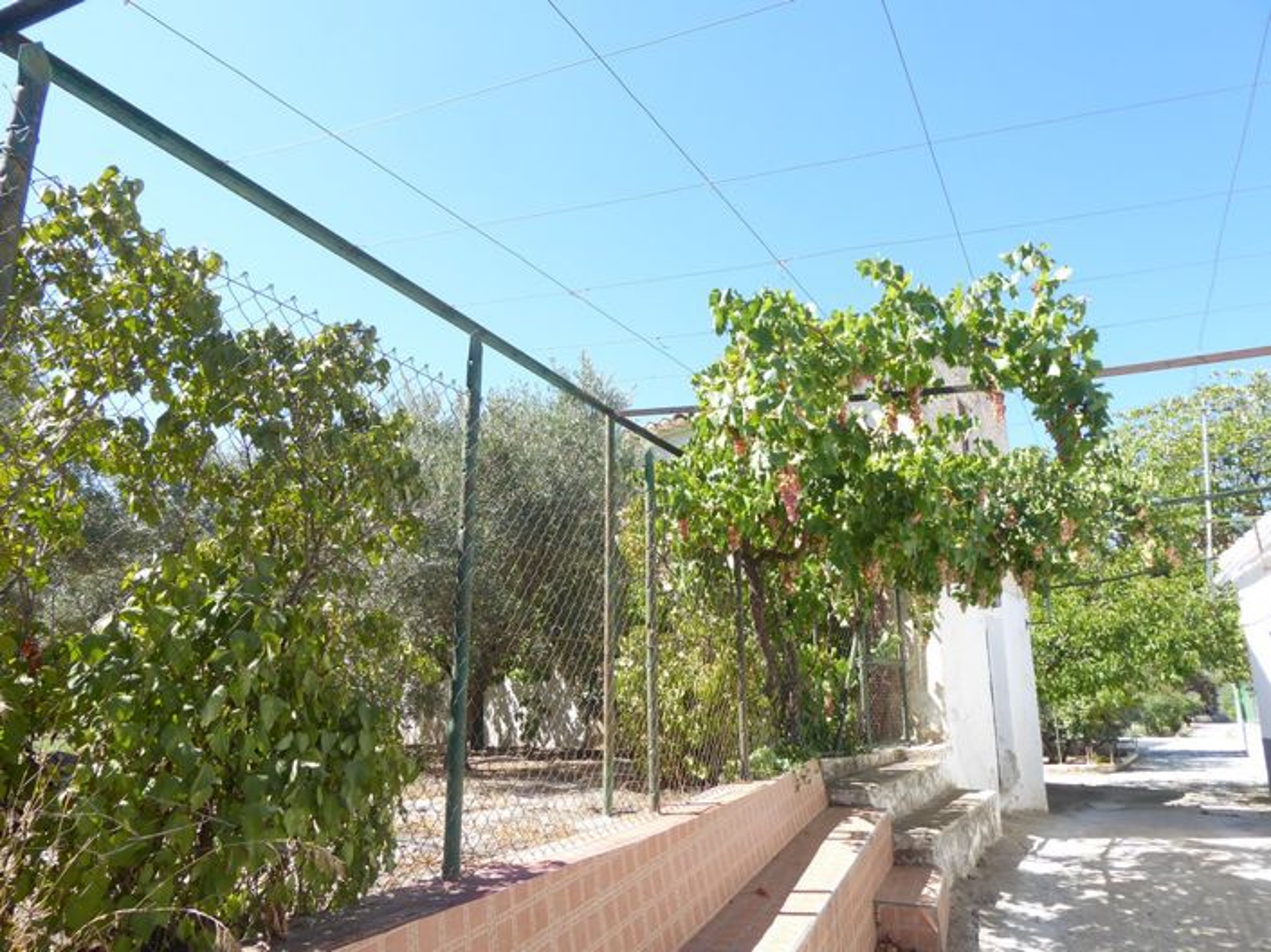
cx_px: 636
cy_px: 476
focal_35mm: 25
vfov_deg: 54.8
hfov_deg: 69.4
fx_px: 917
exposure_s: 1/250
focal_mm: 4.3
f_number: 3.3
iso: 80
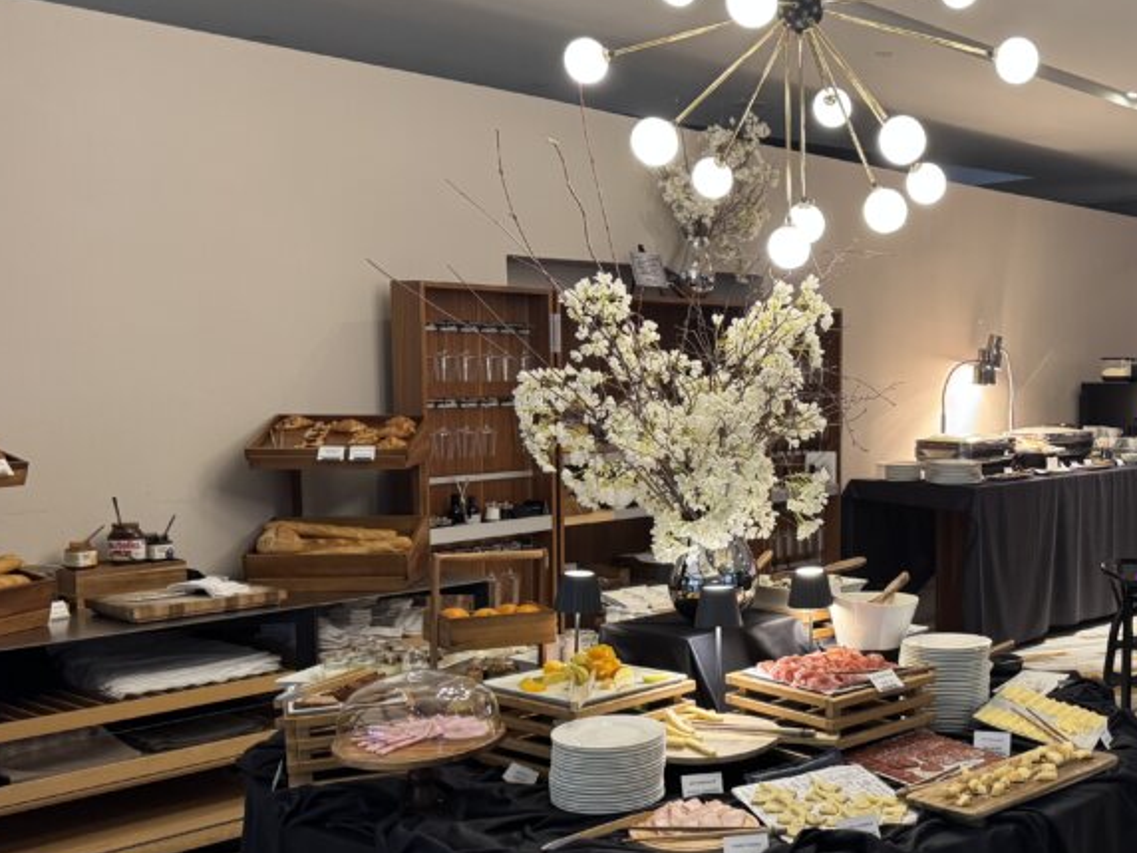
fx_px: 1412
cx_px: 930
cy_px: 497
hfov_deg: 41.7
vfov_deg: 33.5
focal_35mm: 43
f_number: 1.78
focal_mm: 6.76
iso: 200
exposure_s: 1/50
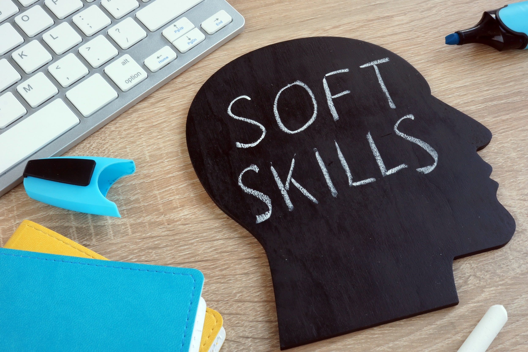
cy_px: 176
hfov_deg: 43.6
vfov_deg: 29.9
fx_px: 660
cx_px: 264
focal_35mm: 45
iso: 200
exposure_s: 1/3.33
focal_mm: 30
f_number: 20
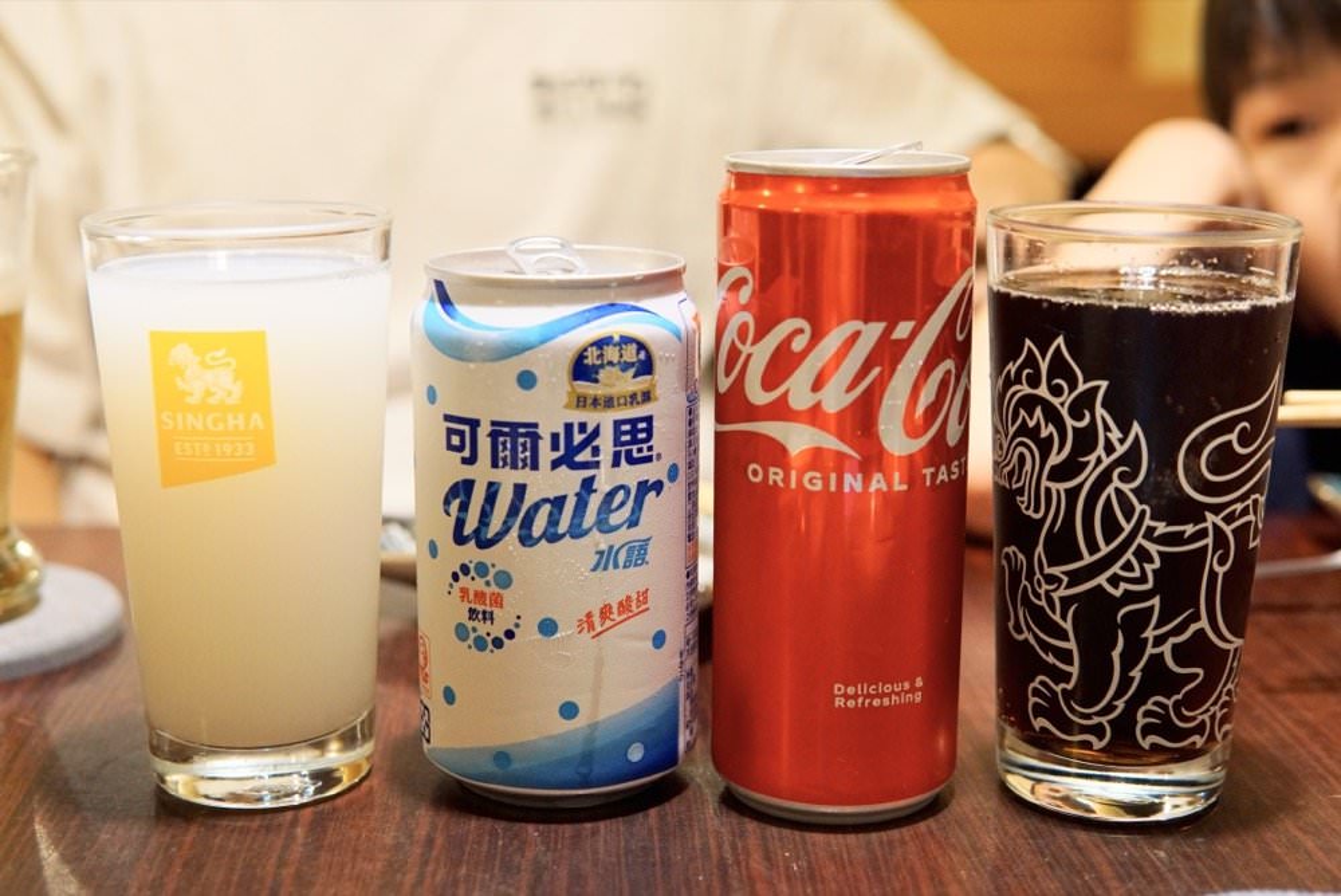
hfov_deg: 43.6
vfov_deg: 29.9
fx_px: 1677
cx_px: 670
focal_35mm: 45
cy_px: 448
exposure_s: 1/60
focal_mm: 30
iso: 1600
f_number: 3.2
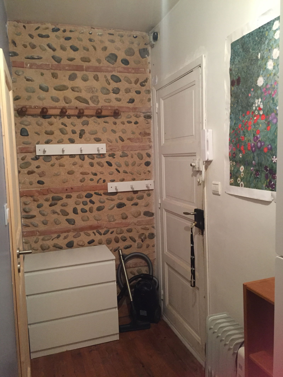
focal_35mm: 29
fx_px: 316
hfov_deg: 48.2
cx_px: 142
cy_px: 188
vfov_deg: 61.7
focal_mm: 4.15
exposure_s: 1/33
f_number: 2.2
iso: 320
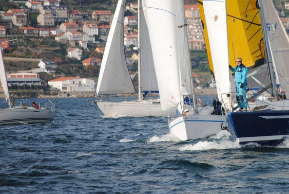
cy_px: 62
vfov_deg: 3.3
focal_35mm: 418
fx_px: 3358
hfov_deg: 4.9
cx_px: 229
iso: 200
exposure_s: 1/1000
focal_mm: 175
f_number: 5.3
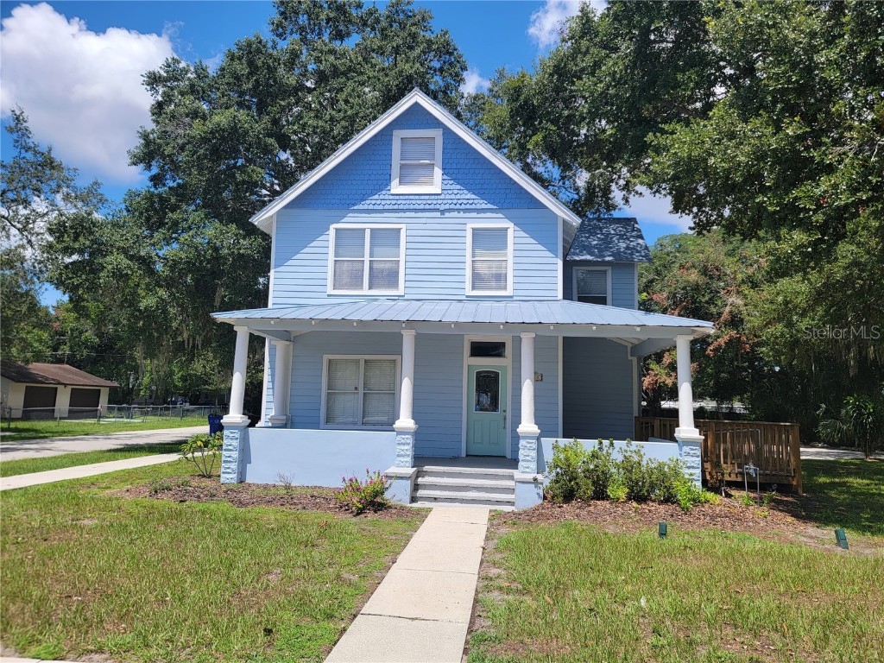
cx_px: 442
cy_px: 332
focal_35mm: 24
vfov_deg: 56.8
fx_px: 613
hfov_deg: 71.6
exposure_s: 1/1019
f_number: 1.8
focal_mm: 6.7
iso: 16
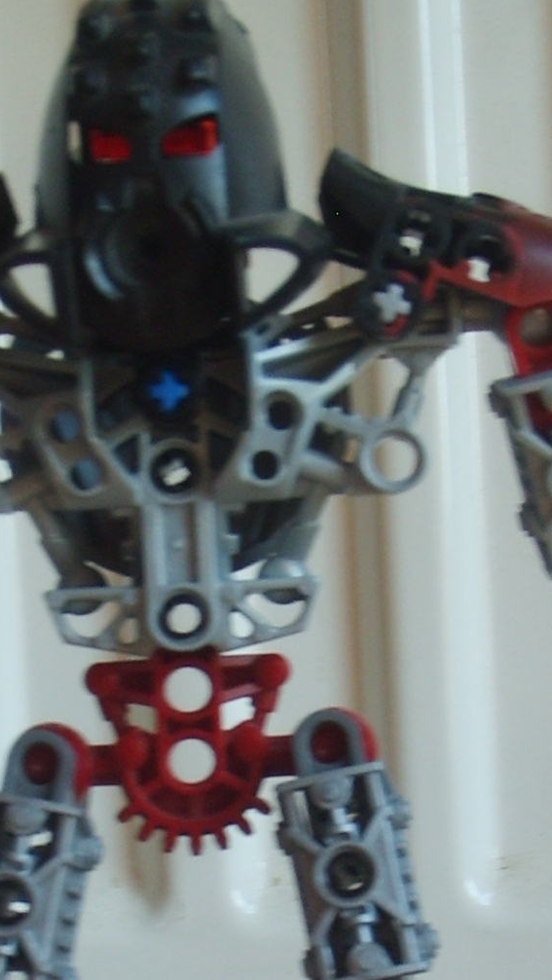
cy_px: 949
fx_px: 3744
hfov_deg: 8.4
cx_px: 190
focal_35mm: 144
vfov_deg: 14.7
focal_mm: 8.7
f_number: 3.3
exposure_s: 1/45
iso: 50
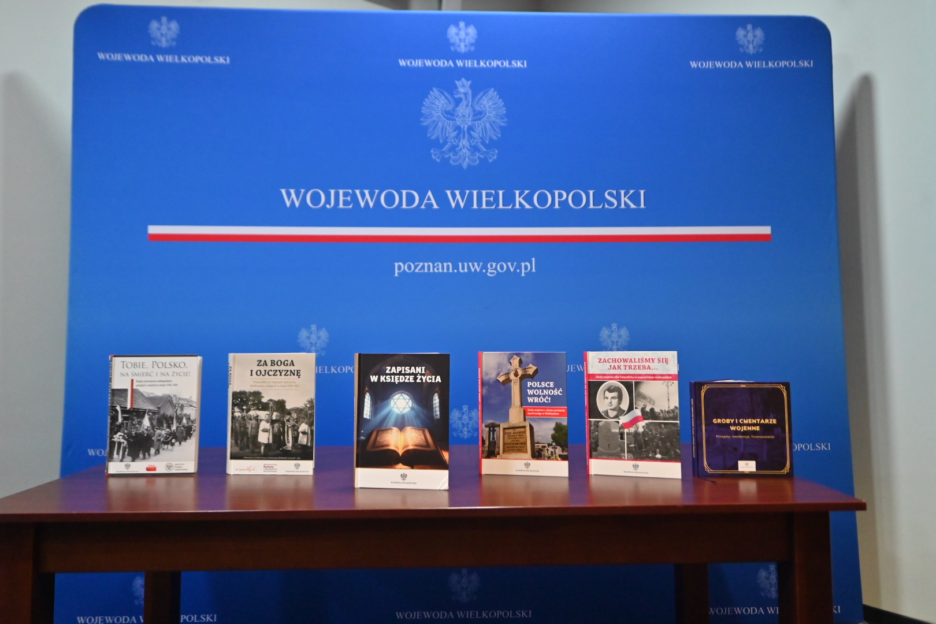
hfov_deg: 73.7
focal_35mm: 24
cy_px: 312
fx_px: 624
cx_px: 468
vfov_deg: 53.1
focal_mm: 24
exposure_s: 1/400
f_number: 2.8
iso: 4500
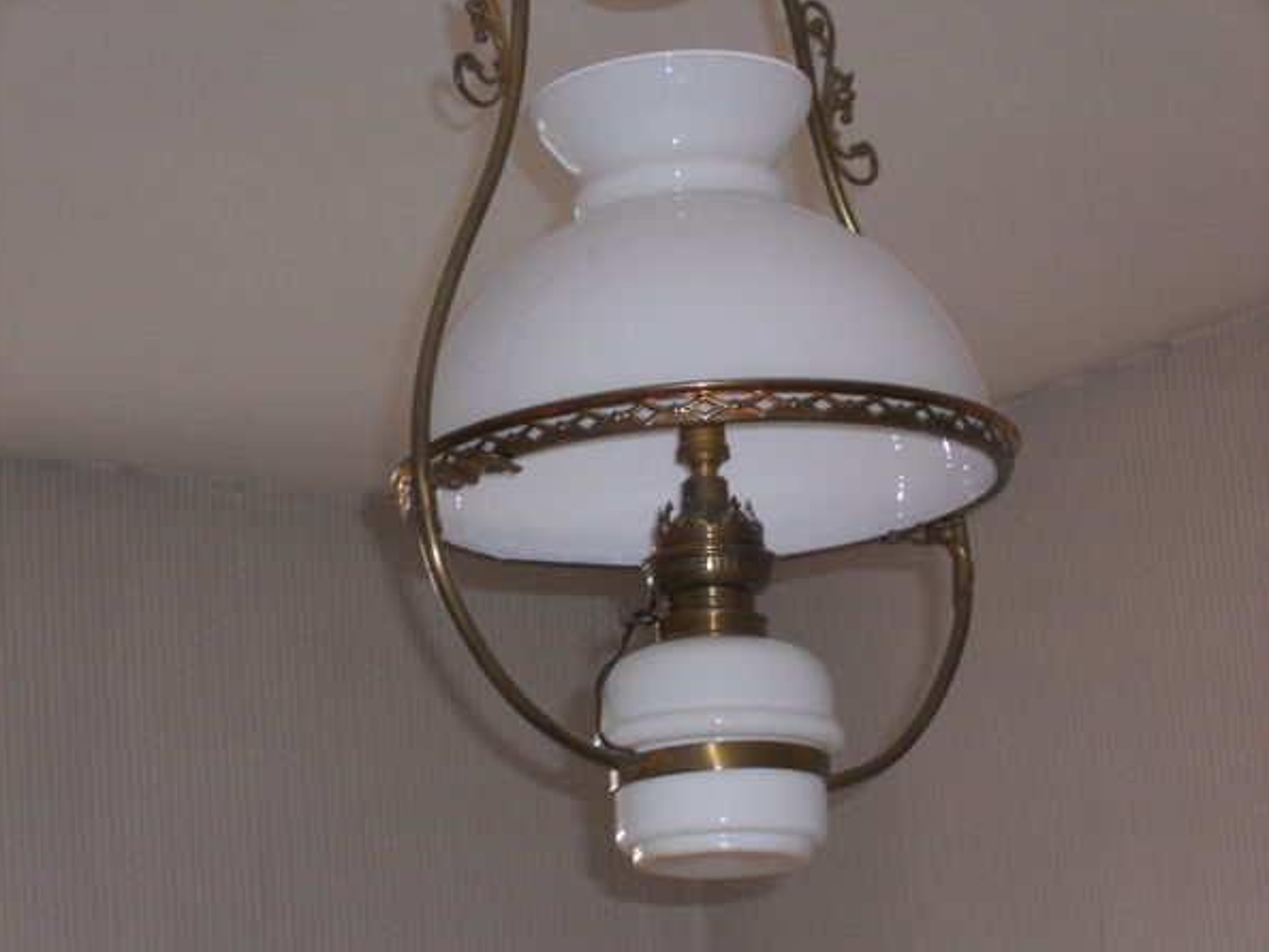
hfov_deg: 18.0
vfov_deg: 13.6
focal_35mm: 109
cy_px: 478
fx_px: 3997
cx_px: 630
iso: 320
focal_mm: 19.6
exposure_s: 1/60
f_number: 5.9
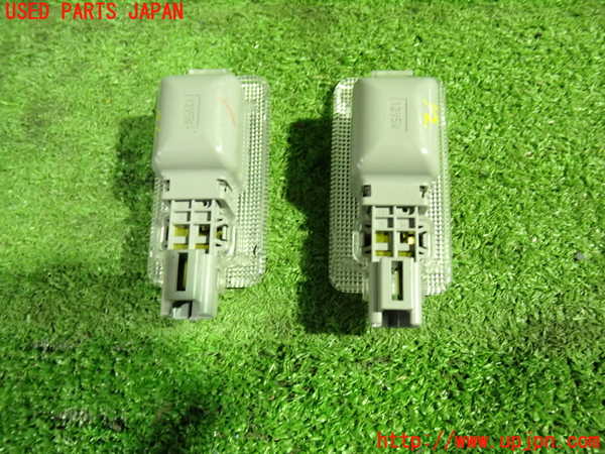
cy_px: 227
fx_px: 524
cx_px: 302
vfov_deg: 46.8
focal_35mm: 30
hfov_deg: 60.0
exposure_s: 1/20
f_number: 2.3
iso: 800
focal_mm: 5.4
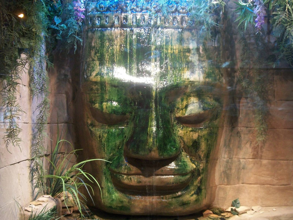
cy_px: 110
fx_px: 423
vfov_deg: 29.1
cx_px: 146
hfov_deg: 38.2
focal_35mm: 50
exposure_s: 1/8
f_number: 3.6
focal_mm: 8.8
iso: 200
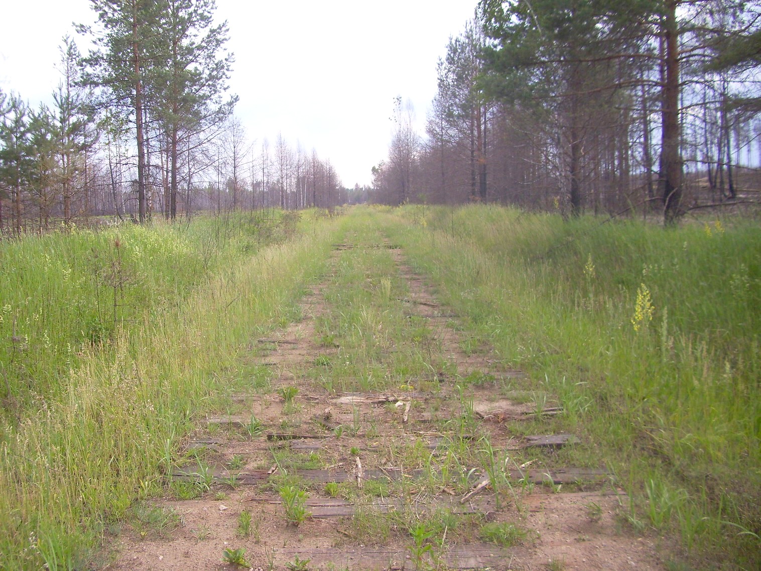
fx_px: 747
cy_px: 286
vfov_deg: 41.8
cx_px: 380
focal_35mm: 34
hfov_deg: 54.0
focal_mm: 5.7
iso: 80
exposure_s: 1/400
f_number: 2.9
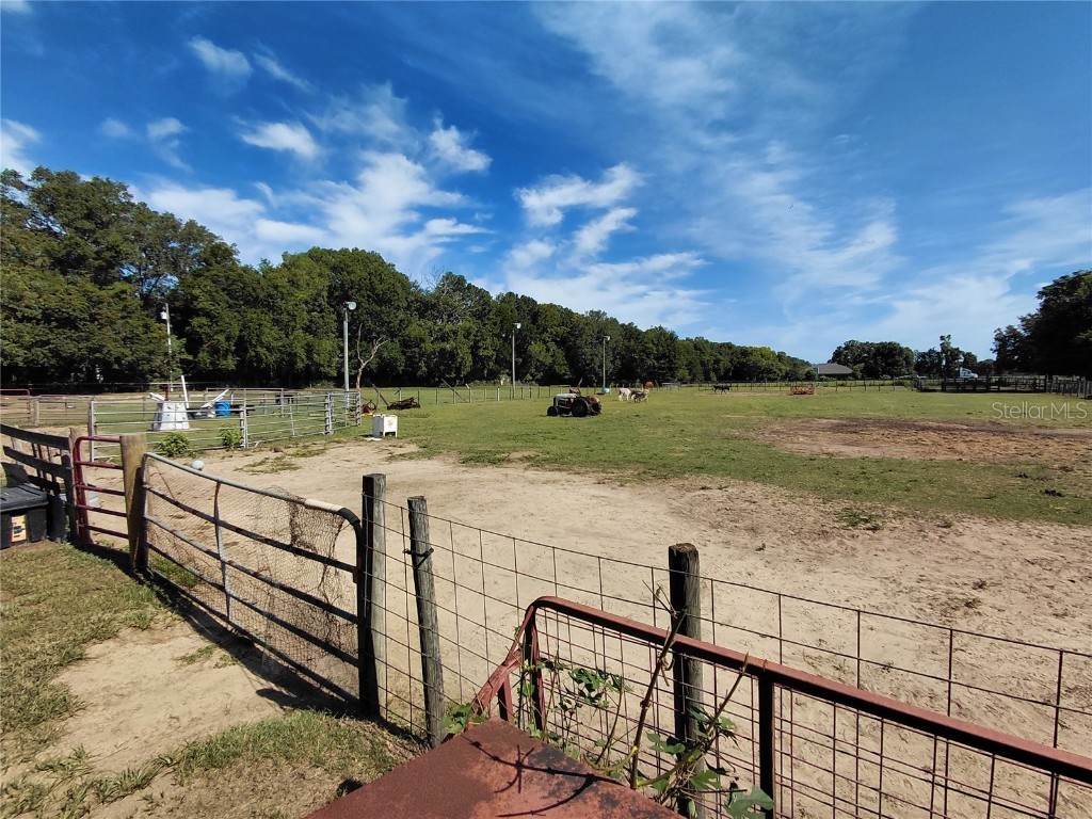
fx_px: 505
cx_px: 546
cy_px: 410
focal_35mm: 16
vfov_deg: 78.1
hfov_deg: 94.5
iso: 40
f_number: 2.2
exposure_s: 1/2518
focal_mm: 1.64
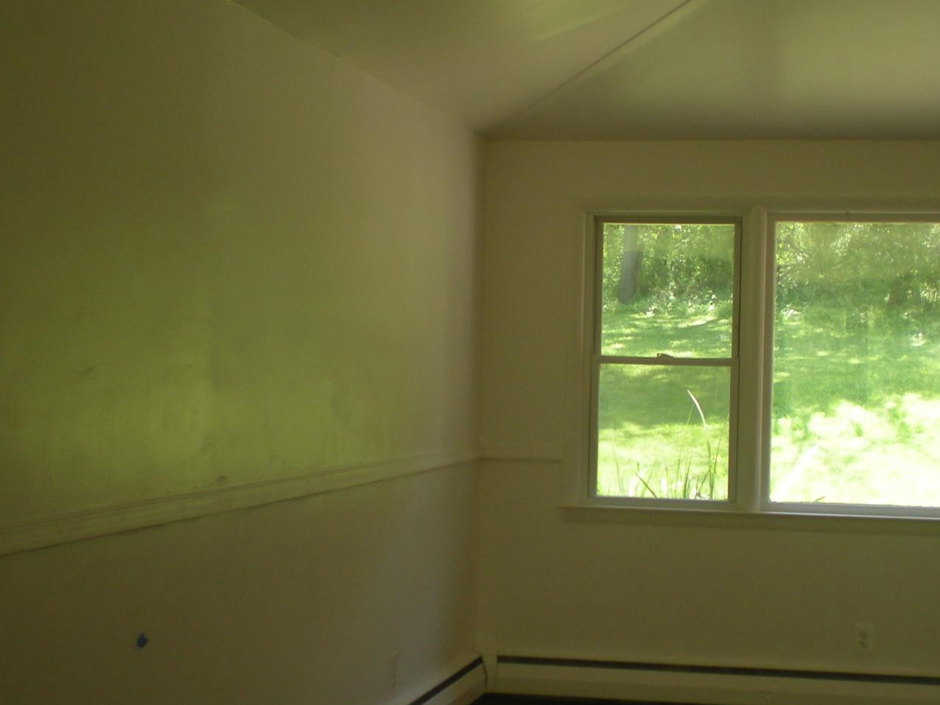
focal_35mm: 61
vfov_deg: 24.0
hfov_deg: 31.6
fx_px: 1656
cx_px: 578
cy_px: 368
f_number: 3.1
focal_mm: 6.3
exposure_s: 1/53.3
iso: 64
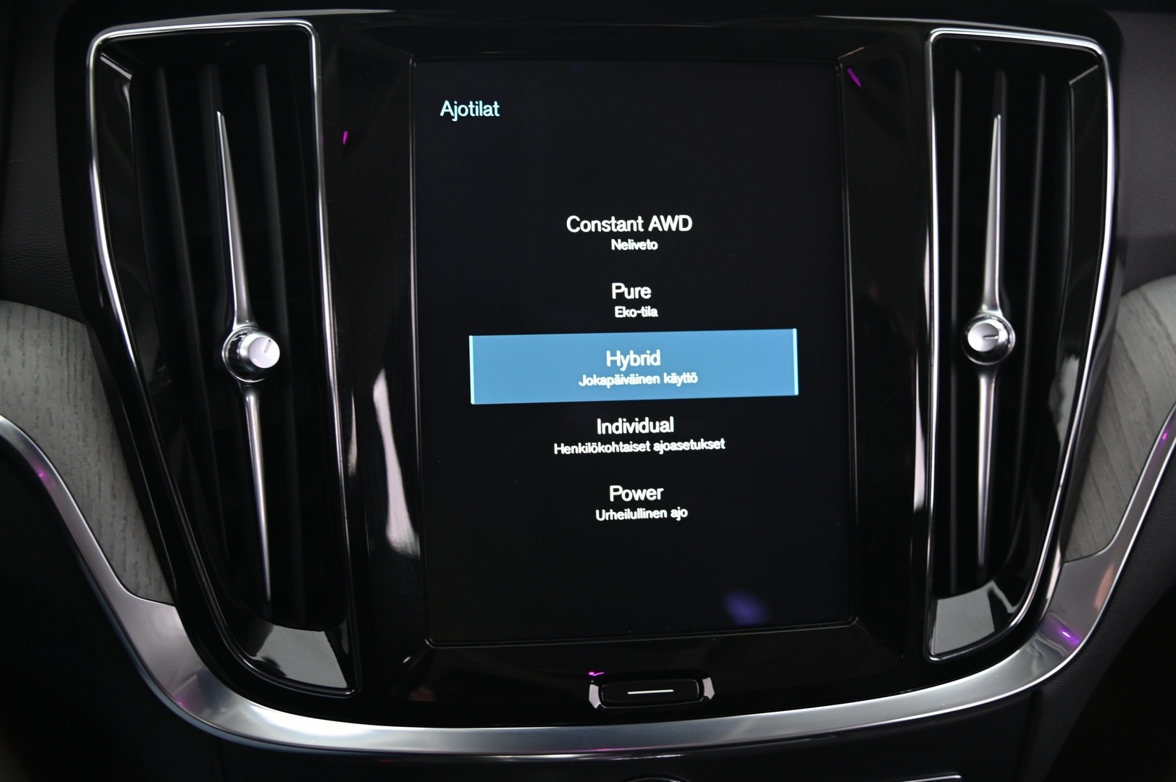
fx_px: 1240
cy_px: 391
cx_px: 588
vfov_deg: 35.0
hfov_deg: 50.7
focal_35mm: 38
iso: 2000
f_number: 4
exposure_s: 1/15
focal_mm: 38
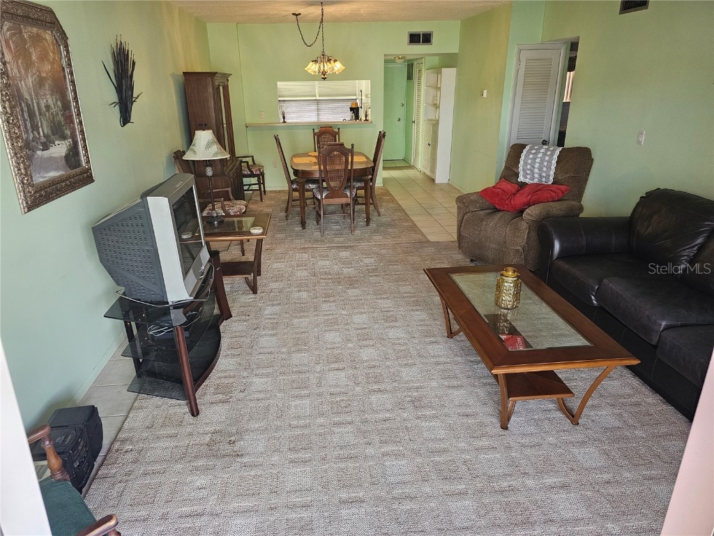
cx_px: 357
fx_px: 474
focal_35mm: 23
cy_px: 268
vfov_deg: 58.9
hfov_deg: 73.9
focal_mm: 6.3
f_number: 1.7
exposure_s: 1/120
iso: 400
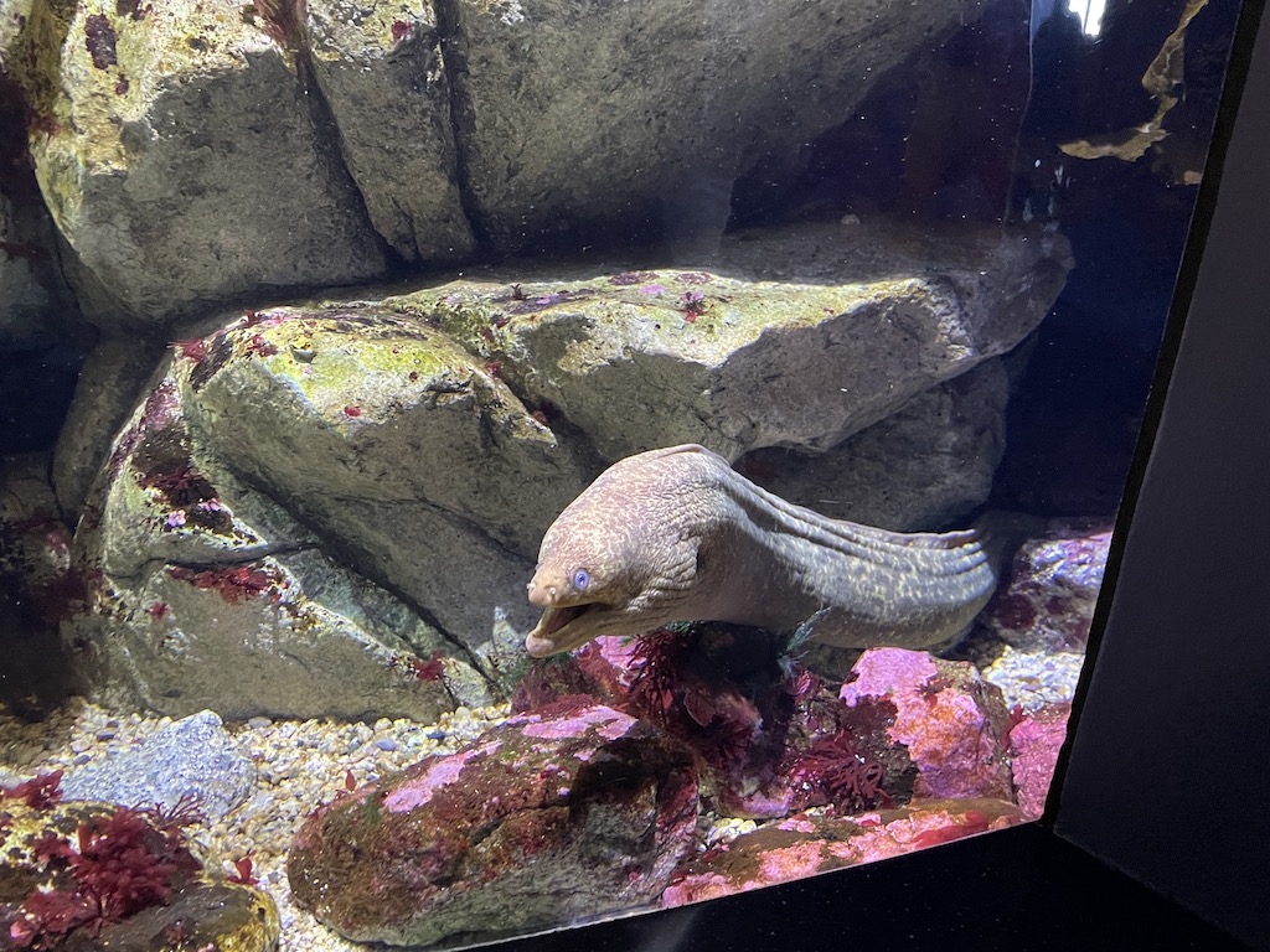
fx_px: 954
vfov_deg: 53.1
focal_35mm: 26
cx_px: 635
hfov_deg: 67.3
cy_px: 476
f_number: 1.6
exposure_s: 1/30
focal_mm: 4.2
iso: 500
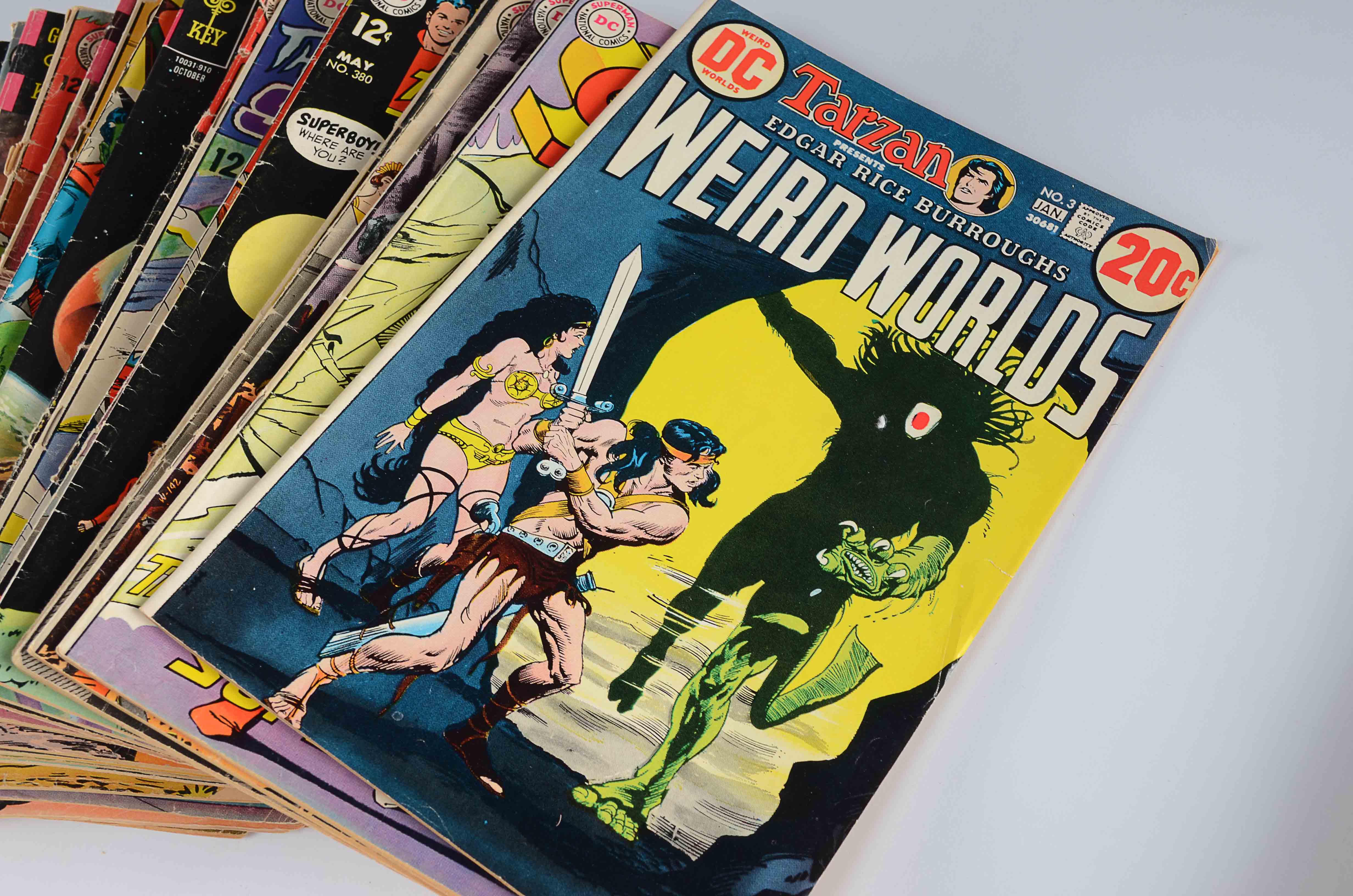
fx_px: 1688
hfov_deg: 43.7
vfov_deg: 29.7
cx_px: 676
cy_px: 448
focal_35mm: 45
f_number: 9
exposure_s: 1/80
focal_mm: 30
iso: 100
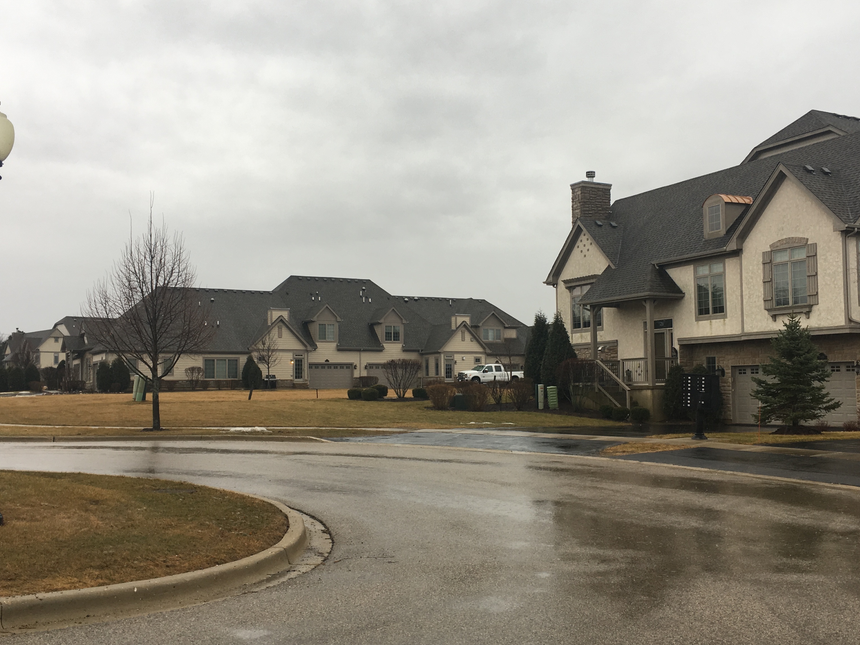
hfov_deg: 49.0
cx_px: 453
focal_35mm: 38
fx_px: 944
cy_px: 333
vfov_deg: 37.7
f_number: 2.2
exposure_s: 1/134
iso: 25
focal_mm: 4.15
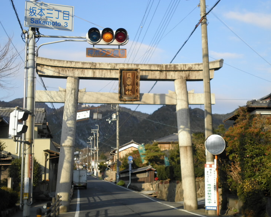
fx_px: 385
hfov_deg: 38.8
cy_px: 107
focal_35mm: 48
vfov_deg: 31.5
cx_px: 140
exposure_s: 1/250
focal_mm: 8.2
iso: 64
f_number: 4.3
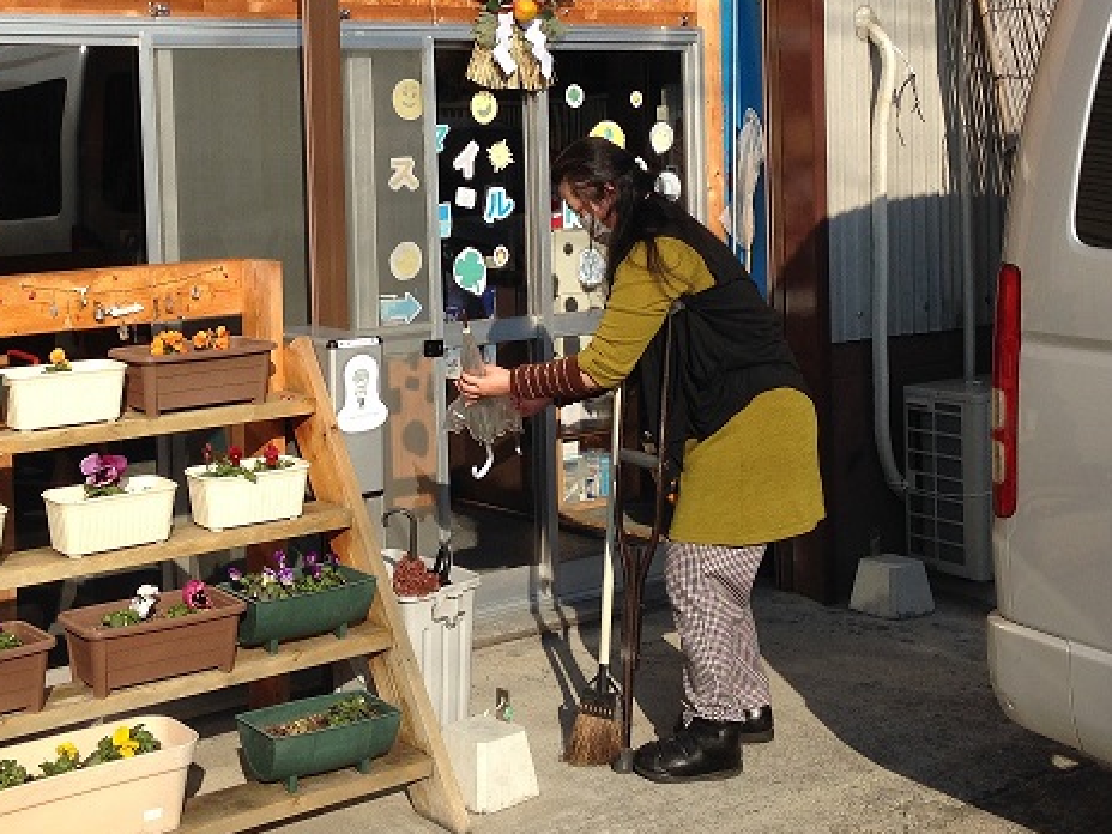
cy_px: 201
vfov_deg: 24.9
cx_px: 446
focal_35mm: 58
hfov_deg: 33.1
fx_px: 1863
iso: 50
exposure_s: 1/1642
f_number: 2.4
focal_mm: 4.12
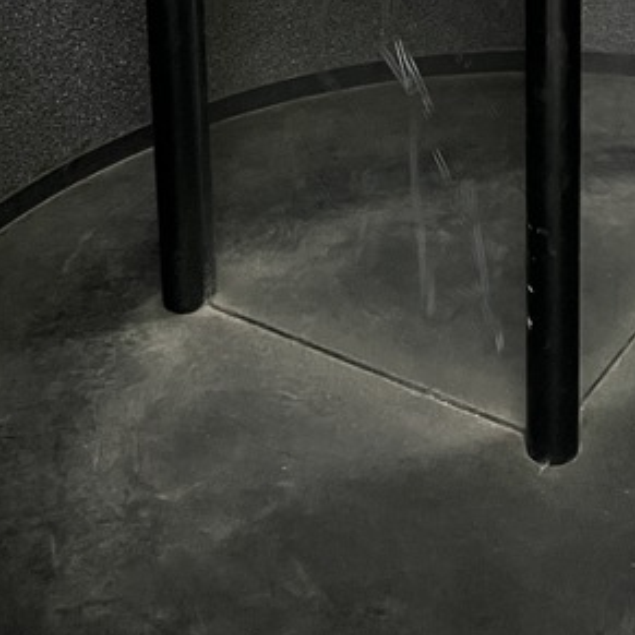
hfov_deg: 21.2
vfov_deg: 18.6
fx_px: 1681
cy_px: -351
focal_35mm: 81
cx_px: 471
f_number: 1.5
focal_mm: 5.7
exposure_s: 1/40
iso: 640
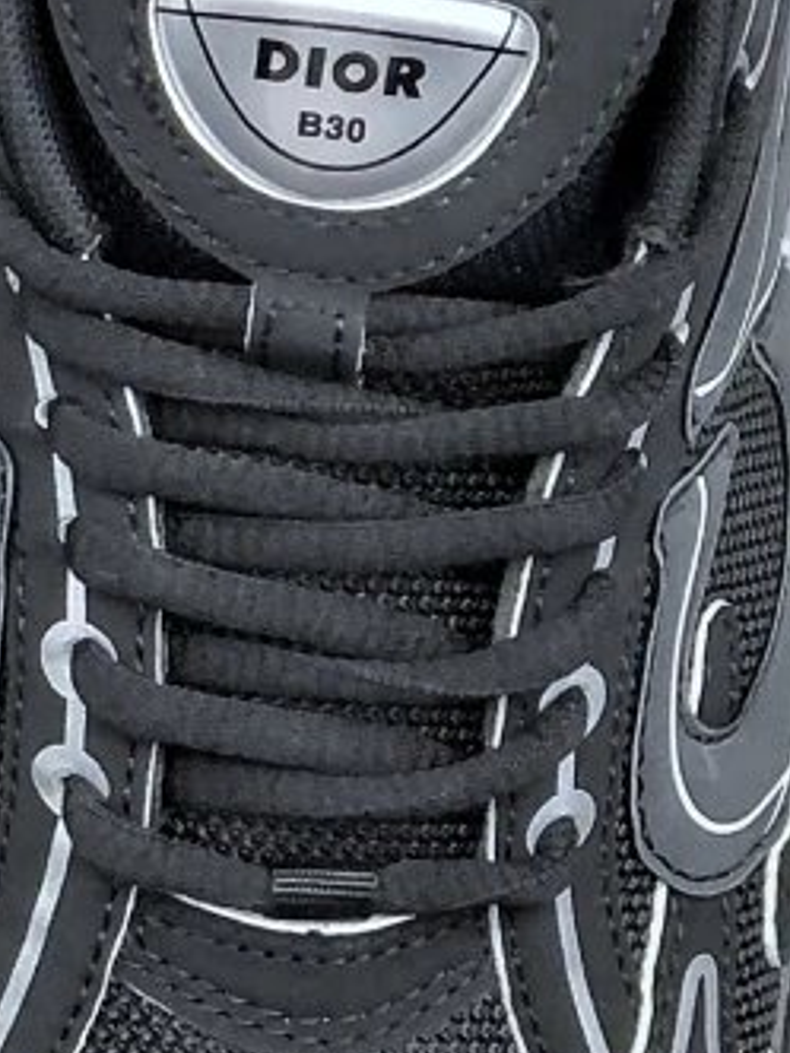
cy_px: 238
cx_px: -536
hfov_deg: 5.9
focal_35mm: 247
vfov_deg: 8.0
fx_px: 7516
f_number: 2.8
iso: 25
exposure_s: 1/33
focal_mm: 6.6
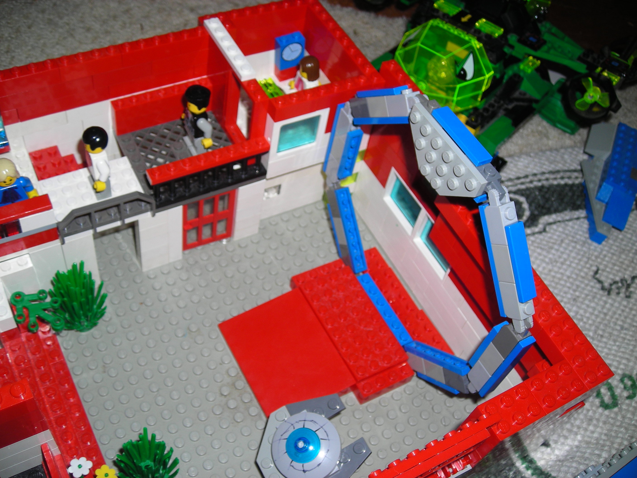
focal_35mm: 38
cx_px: 318
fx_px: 699
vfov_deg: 37.7
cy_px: 239
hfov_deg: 49.0
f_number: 3.2
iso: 50
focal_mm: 6.3
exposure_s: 1/60
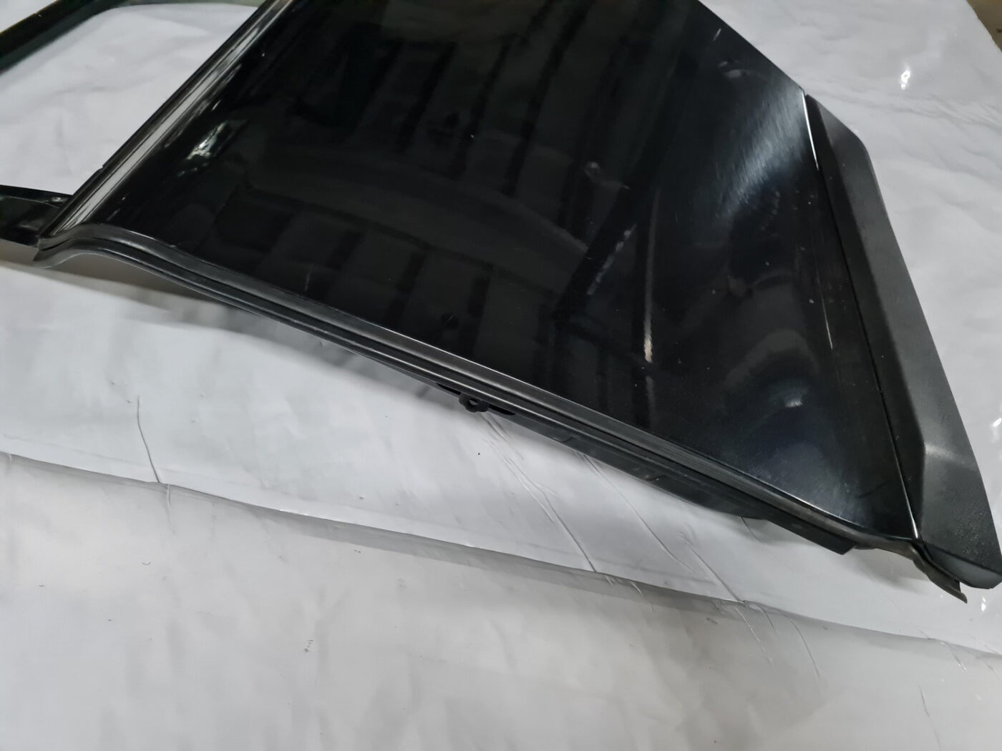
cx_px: 501
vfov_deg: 53.1
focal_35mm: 26
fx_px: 753
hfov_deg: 67.3
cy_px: 376
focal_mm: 5.4
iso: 800
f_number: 1.8
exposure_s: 1/50
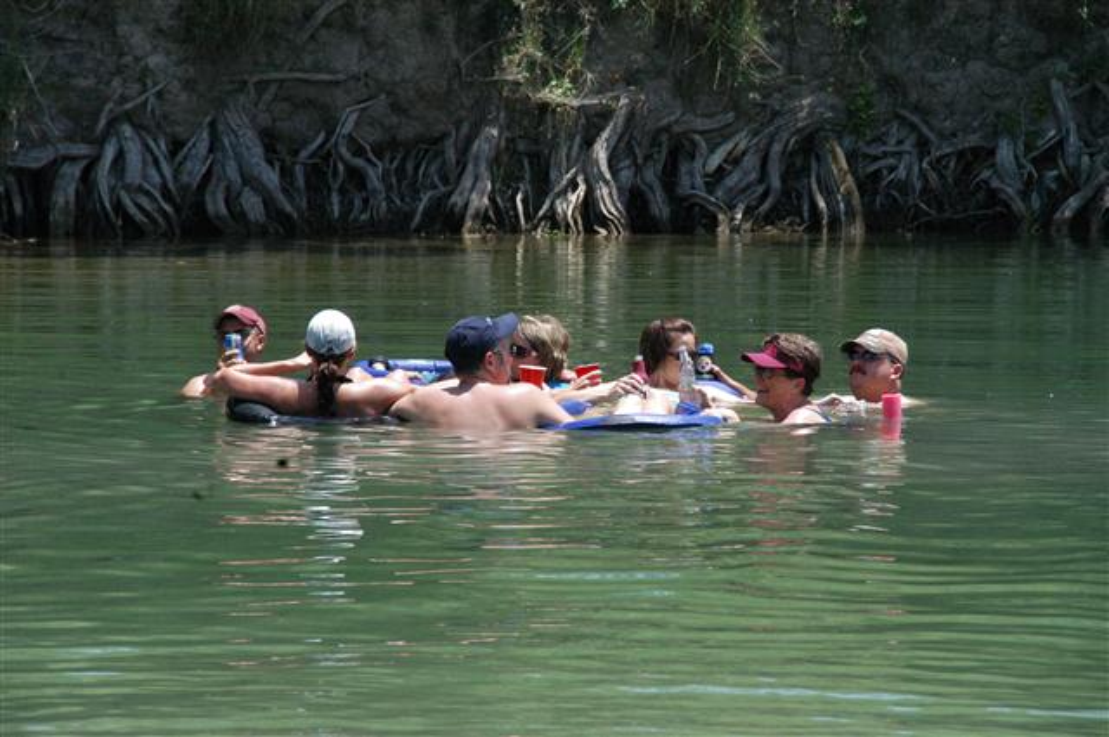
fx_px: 5769
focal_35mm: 188
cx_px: 554
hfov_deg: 11.0
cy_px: 368
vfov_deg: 7.3
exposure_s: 1/1000
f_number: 8
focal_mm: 125
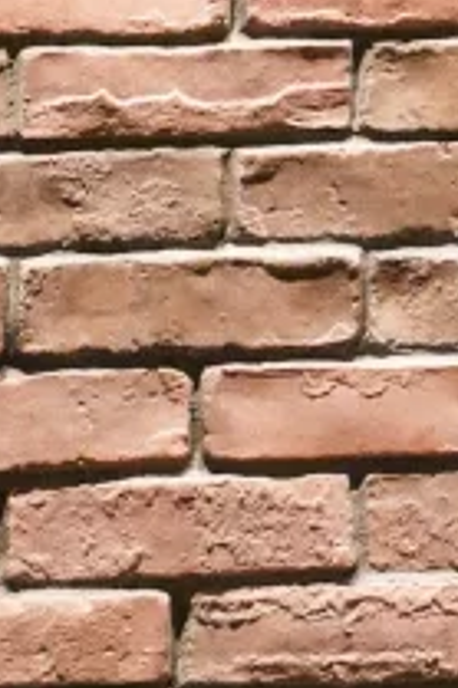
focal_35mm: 411
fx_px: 7856
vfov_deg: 4.8
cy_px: -1402
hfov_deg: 3.3
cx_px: 844
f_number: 3.5
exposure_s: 1/100
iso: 12800
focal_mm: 53
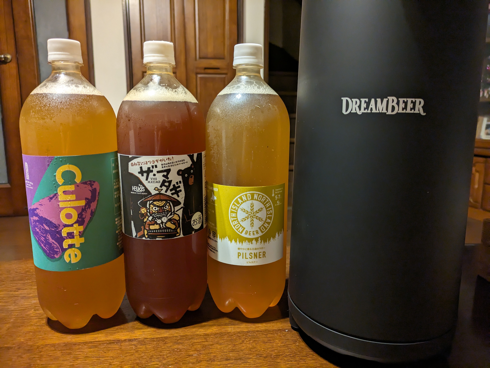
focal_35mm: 25
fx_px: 354
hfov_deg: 69.4
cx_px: 245
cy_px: 184
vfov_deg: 54.9
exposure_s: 1/25
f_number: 1.89
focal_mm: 5.43
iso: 556
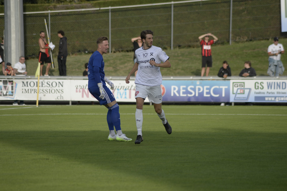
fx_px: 2071
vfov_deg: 5.3
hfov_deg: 7.9
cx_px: 144
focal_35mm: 260
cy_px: 96
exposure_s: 1/640
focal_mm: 260
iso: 160
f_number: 5.6
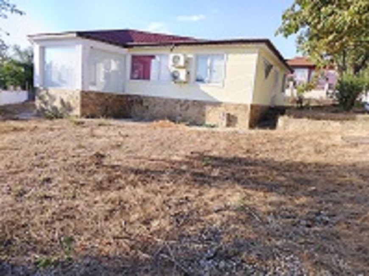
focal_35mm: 24
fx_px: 256
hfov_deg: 71.6
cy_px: 138
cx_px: 184
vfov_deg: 56.7
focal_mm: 5.25
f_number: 1.75
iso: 100
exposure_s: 1/365
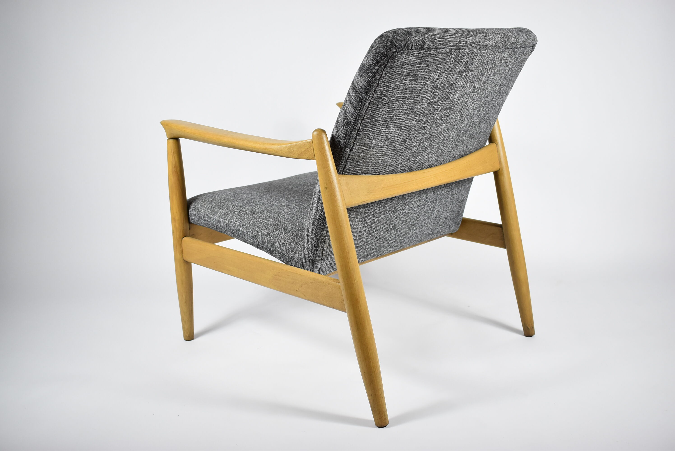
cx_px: 338
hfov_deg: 53.1
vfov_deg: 36.9
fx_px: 676
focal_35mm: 36
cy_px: 226
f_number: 4
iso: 800
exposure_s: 1/125
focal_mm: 24
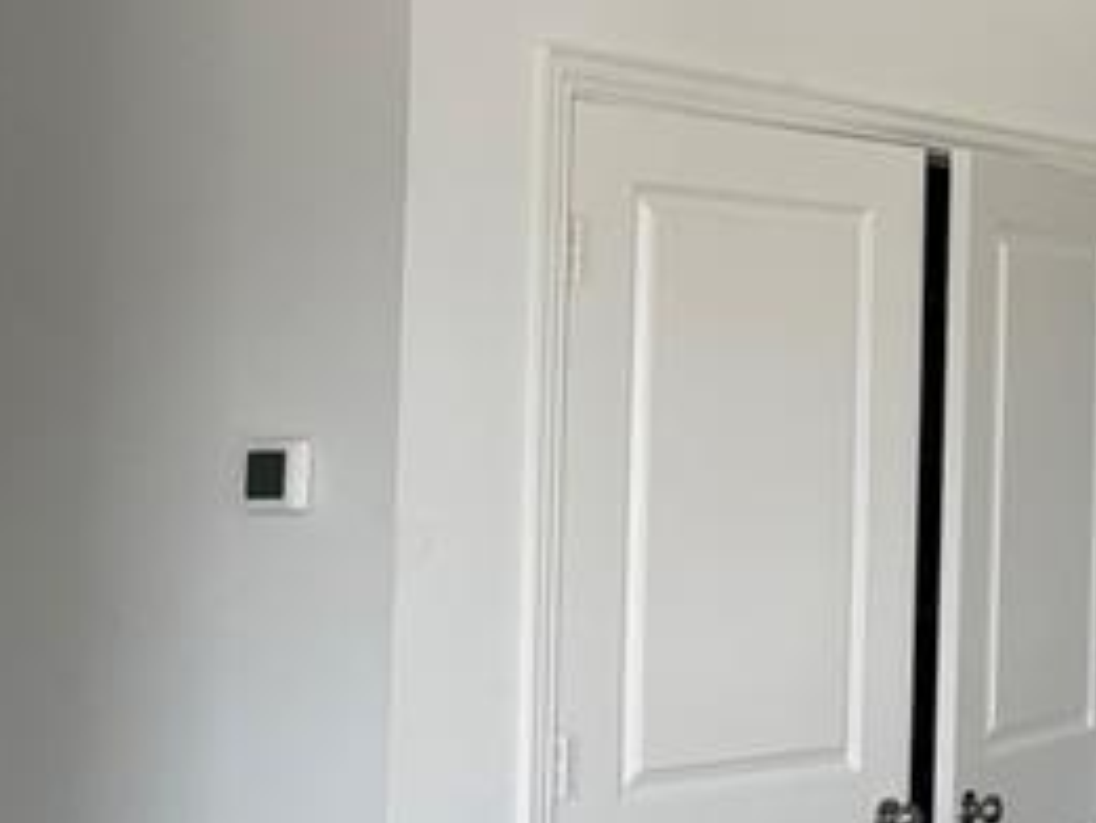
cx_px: 1726
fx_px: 3231
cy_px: 302
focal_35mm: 102
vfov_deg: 14.5
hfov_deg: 17.1
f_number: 1.6
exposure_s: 1/121
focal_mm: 5.96
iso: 100
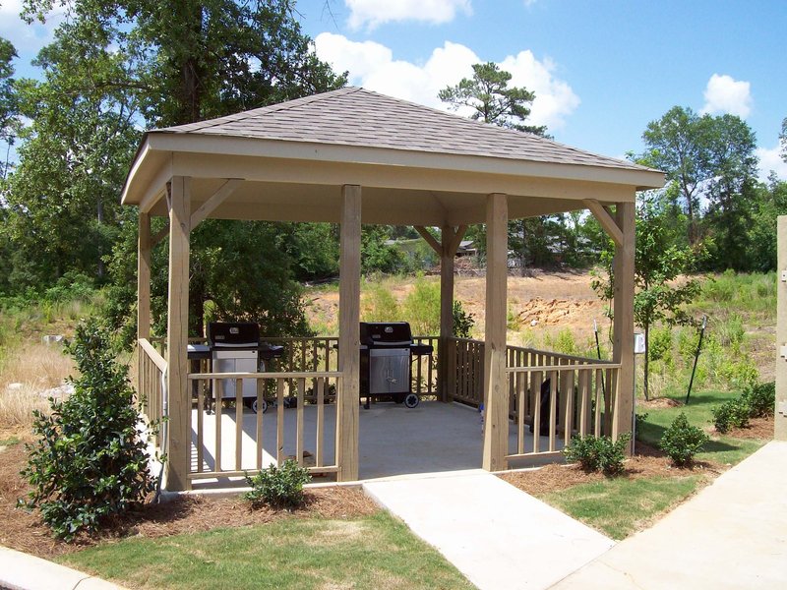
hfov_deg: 51.4
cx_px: 394
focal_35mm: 36
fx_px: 818
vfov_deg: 39.7
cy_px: 295
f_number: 4.8
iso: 80
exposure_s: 1/421
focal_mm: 6
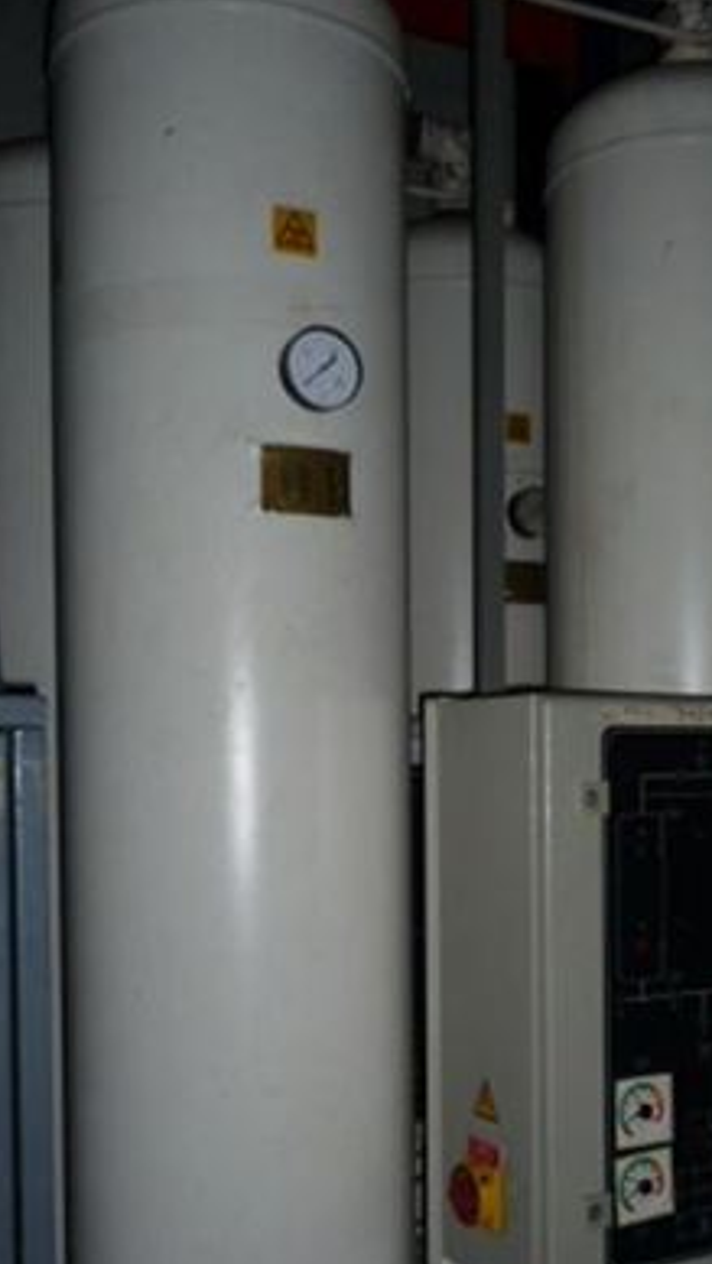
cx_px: 497
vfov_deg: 47.8
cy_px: 799
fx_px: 1409
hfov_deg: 28.1
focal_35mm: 42
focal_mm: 4.4
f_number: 2.8
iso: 100
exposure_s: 1/30
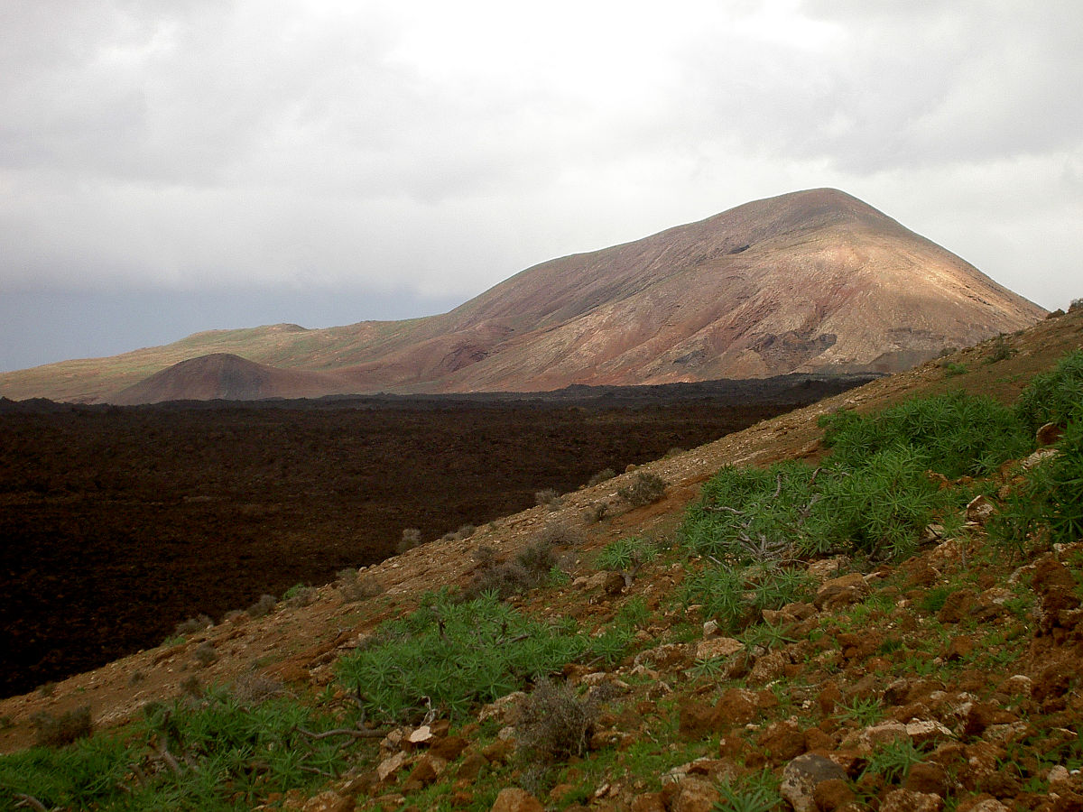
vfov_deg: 14.5
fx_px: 3191
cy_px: 406
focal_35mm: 102
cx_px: 542
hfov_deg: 19.3
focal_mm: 16.8
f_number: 4.9
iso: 50
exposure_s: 1/250
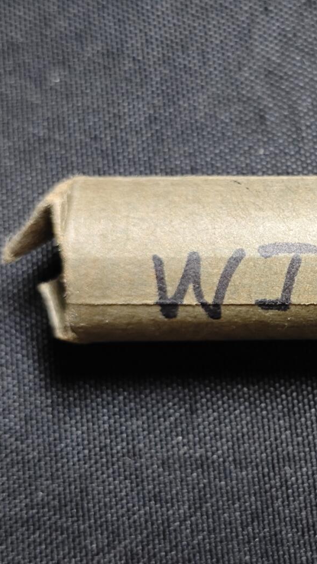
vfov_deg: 29.4
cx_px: 343
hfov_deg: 16.3
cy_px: 285
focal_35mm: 72
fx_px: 1076
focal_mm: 5.84
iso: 200
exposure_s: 1/81.1
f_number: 1.6
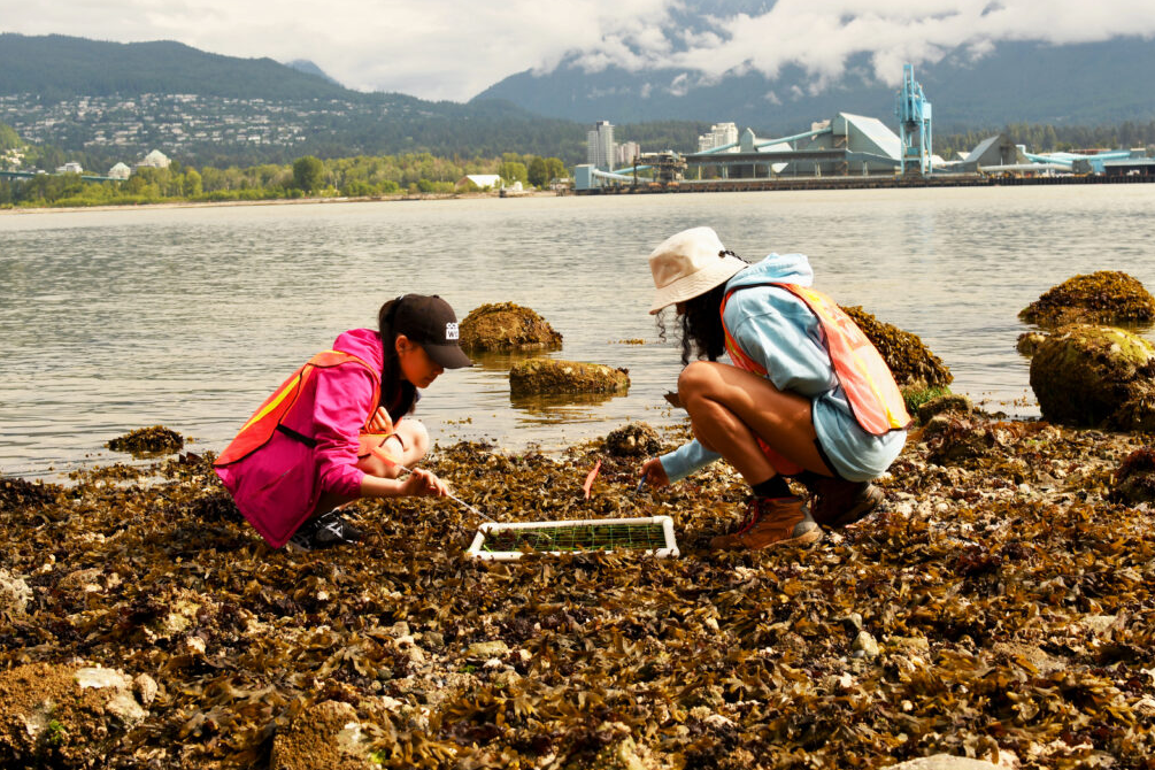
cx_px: 587
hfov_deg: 37.2
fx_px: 1717
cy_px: 380
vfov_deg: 25.3
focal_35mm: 54
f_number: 8
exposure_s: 1/200
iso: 100
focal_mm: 35
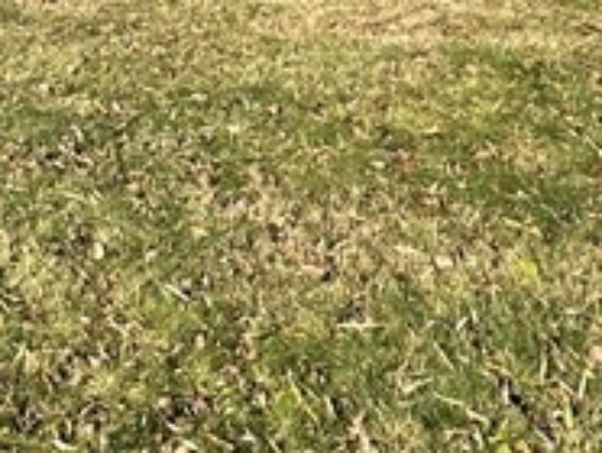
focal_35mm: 77
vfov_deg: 17.4
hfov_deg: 23.8
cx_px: -45
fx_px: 1341
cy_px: -207
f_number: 2.2
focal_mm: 2.22
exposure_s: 1/1366
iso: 50
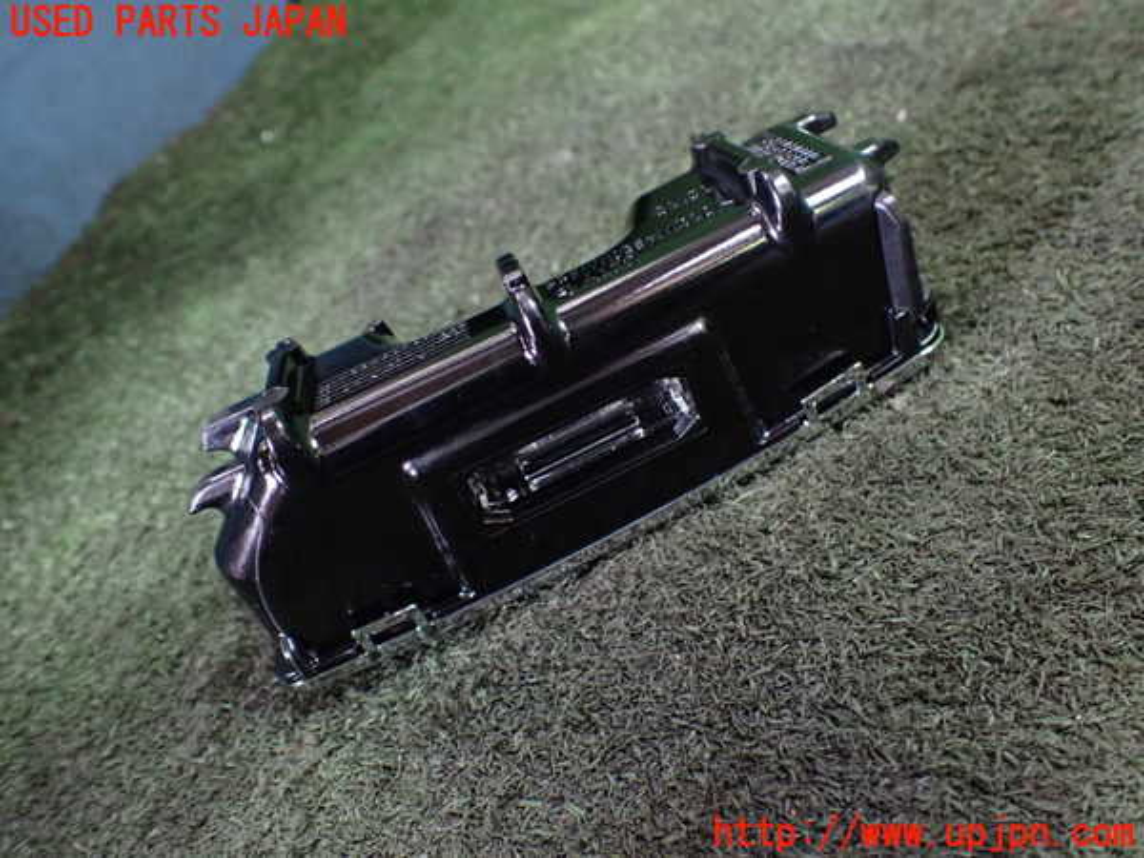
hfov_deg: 60.0
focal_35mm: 30
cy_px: 429
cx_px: 572
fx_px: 991
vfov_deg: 46.8
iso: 800
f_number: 2.3
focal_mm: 5.4
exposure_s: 1/60
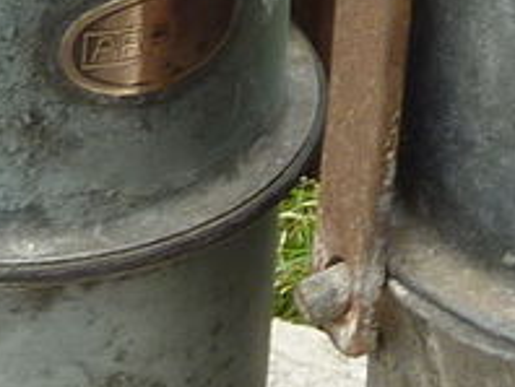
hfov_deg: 4.9
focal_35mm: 404
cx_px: 343
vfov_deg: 3.7
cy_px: -252
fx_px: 6018
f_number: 3.9
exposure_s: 1/160
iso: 80
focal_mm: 9.1
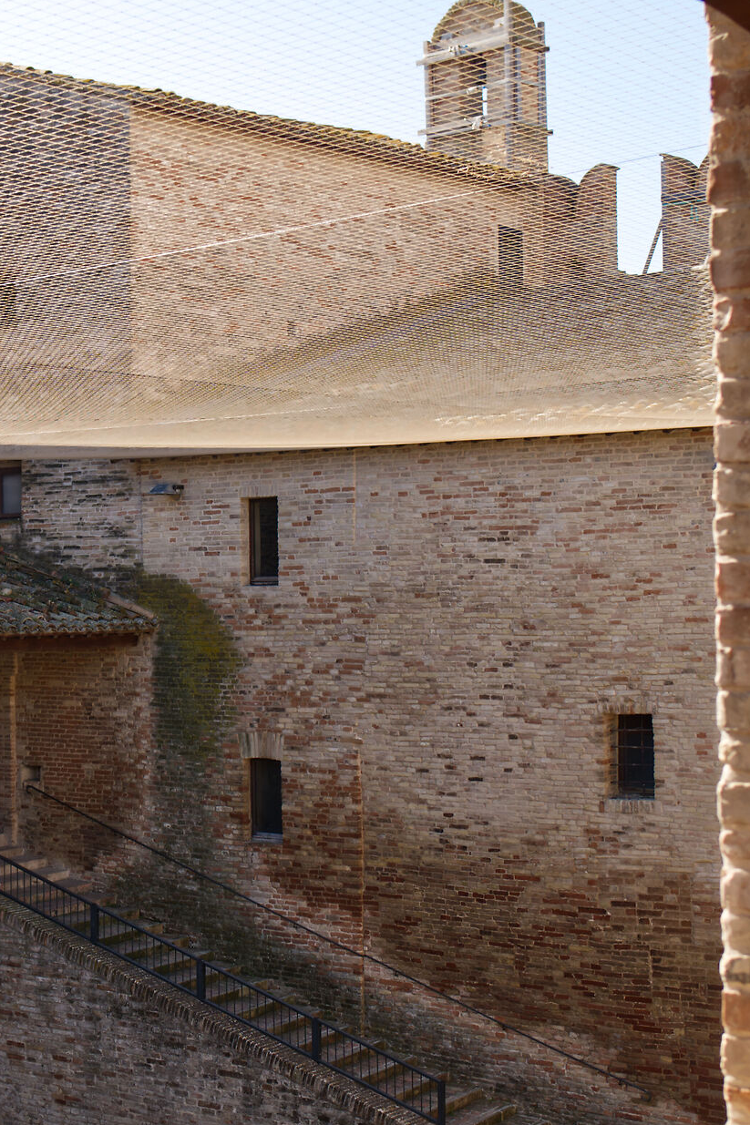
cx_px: 172
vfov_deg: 29.7
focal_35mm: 68
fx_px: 2125
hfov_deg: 19.8
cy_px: 552
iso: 100
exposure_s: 1/320
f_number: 3.5
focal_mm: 35
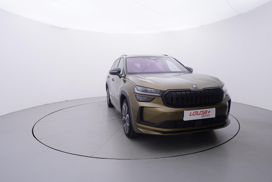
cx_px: 136
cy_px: 91
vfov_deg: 56.2
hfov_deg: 77.3
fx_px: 170
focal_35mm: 22
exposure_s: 1/80
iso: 200
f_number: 5
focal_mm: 15
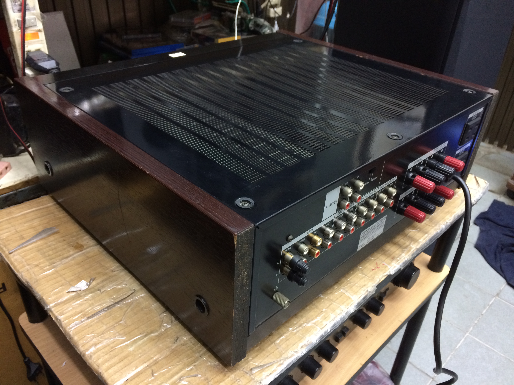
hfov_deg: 61.7
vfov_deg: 48.2
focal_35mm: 29
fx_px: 431
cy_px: 192
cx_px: 257
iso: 250
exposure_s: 1/33
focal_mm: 4.15
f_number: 2.2
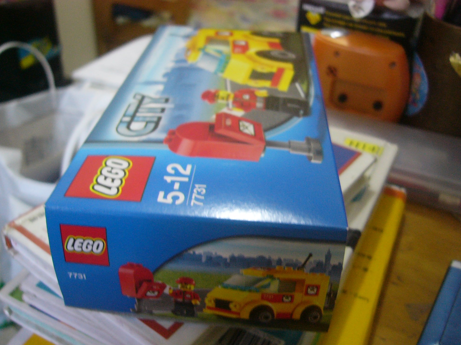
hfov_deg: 51.4
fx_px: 479
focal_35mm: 36
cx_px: 227
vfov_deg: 39.7
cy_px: 174
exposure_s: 1/8
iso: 200
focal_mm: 5.8
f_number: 2.8
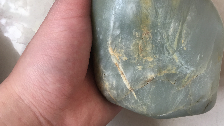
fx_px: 226
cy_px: 35
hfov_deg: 52.6
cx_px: 128
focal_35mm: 38
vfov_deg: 30.8
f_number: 2.2
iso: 25
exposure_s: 1/33
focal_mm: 4.15
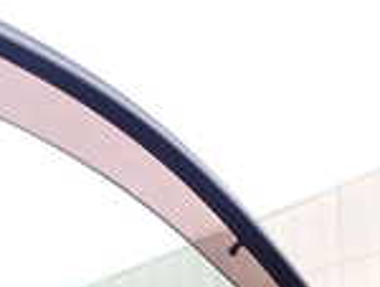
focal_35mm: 120
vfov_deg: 11.7
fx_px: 1319
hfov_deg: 16.3
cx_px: 91
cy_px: 472
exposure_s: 1/400
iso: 100
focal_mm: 5.4
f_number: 3.2
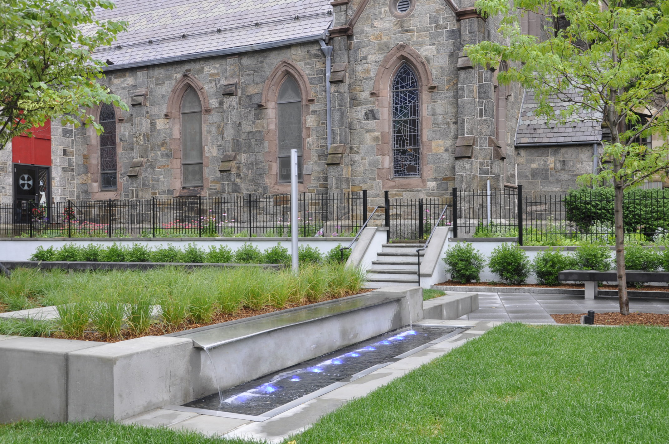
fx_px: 696
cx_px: 334
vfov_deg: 35.4
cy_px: 222
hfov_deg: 51.3
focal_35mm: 38
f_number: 8
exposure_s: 1/60
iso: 200
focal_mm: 25
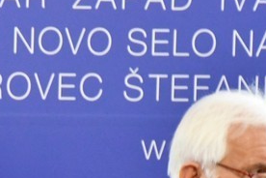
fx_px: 3702
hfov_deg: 4.1
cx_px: -108
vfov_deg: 2.7
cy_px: 173
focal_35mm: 501
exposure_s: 1/125
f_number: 5.3
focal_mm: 90
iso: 4000
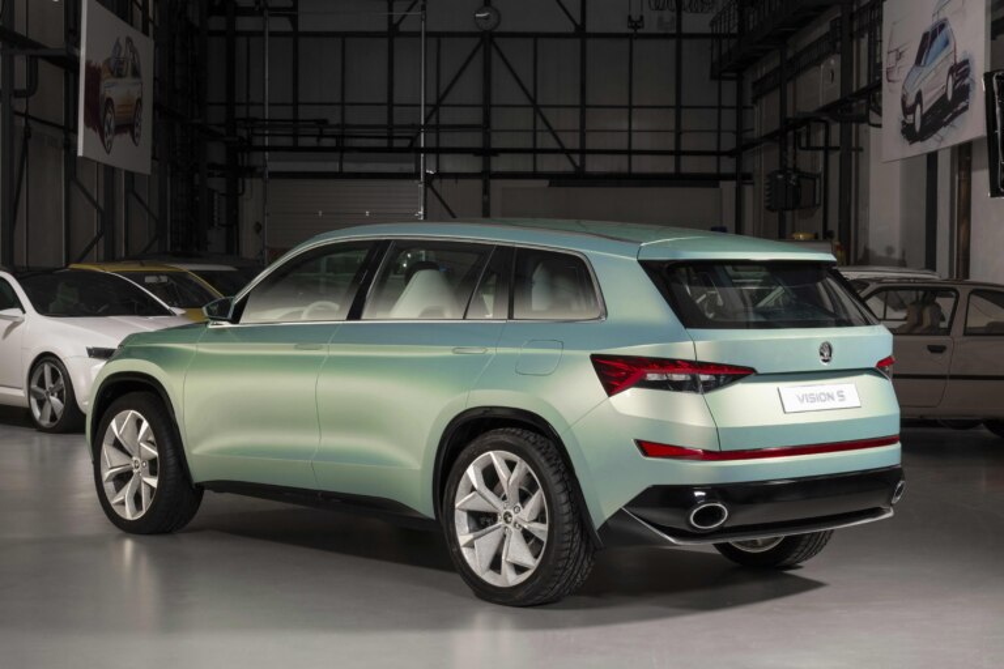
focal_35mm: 70
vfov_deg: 19.5
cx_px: 502
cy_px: 334
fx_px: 1952
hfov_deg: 28.8
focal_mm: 70
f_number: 14
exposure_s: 2
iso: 200
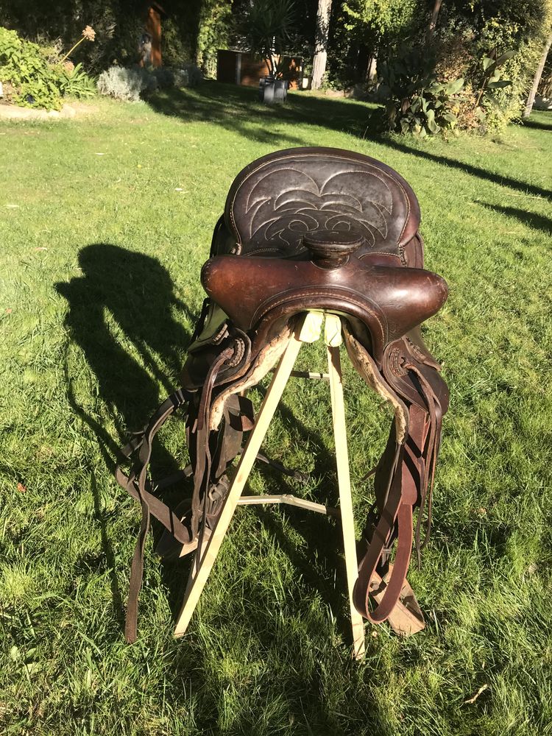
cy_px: 368
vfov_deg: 63.4
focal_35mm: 28
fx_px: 595
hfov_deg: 49.7
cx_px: 276
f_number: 1.8
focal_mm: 3.99
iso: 20
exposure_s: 1/812
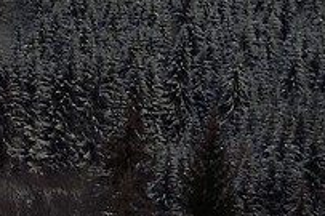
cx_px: -825
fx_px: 3987
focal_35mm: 442
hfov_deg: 4.4
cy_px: 106
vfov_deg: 3.1
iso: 320
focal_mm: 56
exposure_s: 1/250
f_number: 7.1
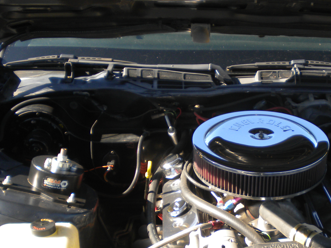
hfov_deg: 31.1
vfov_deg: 23.6
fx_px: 583
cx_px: 253
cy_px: 209
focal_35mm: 61
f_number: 3.1
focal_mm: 6.3
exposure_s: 1/234
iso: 80
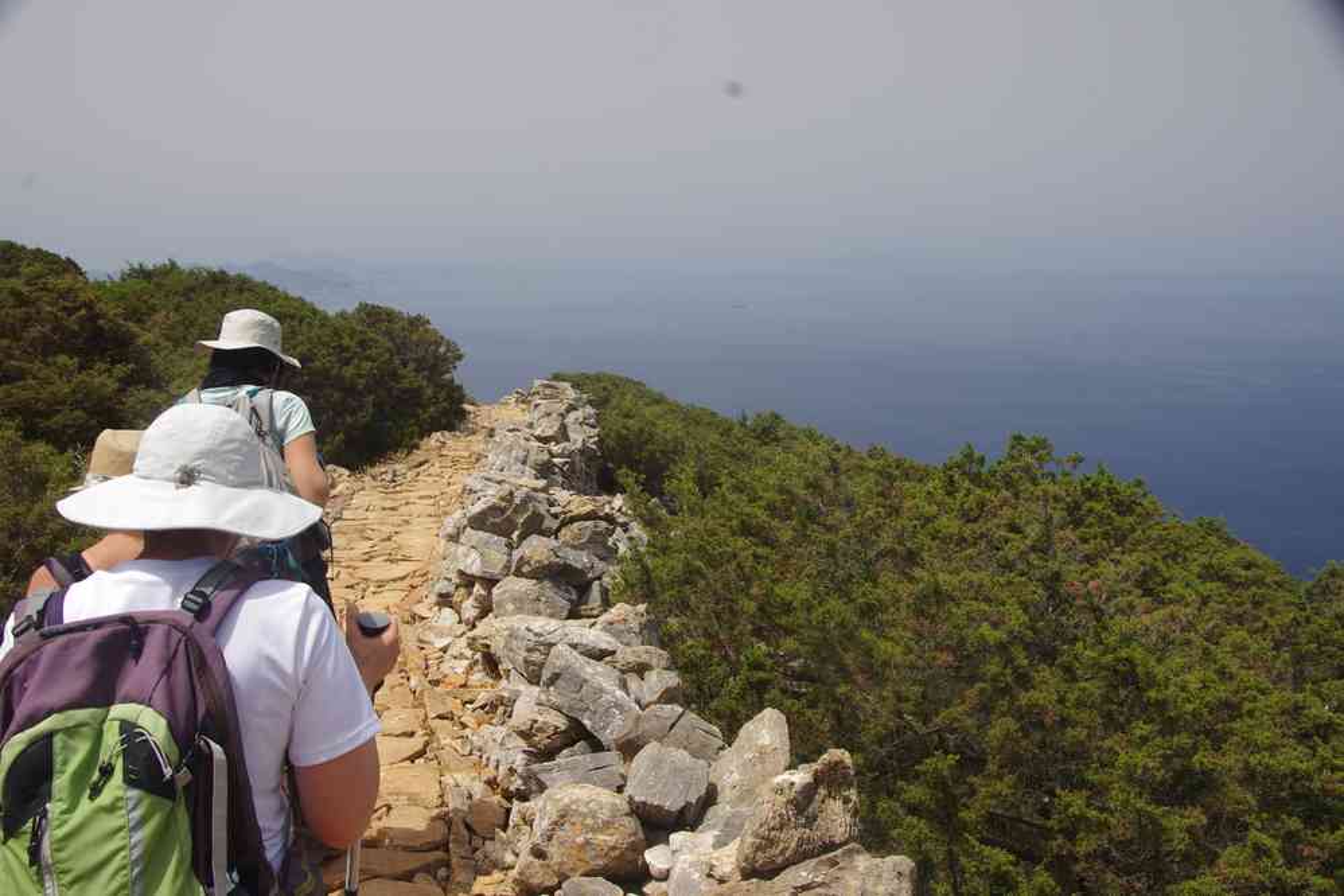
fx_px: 1400
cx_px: 672
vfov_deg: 35.5
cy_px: 448
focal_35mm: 38
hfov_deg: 51.3
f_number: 11
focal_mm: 25
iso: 200
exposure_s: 1/100
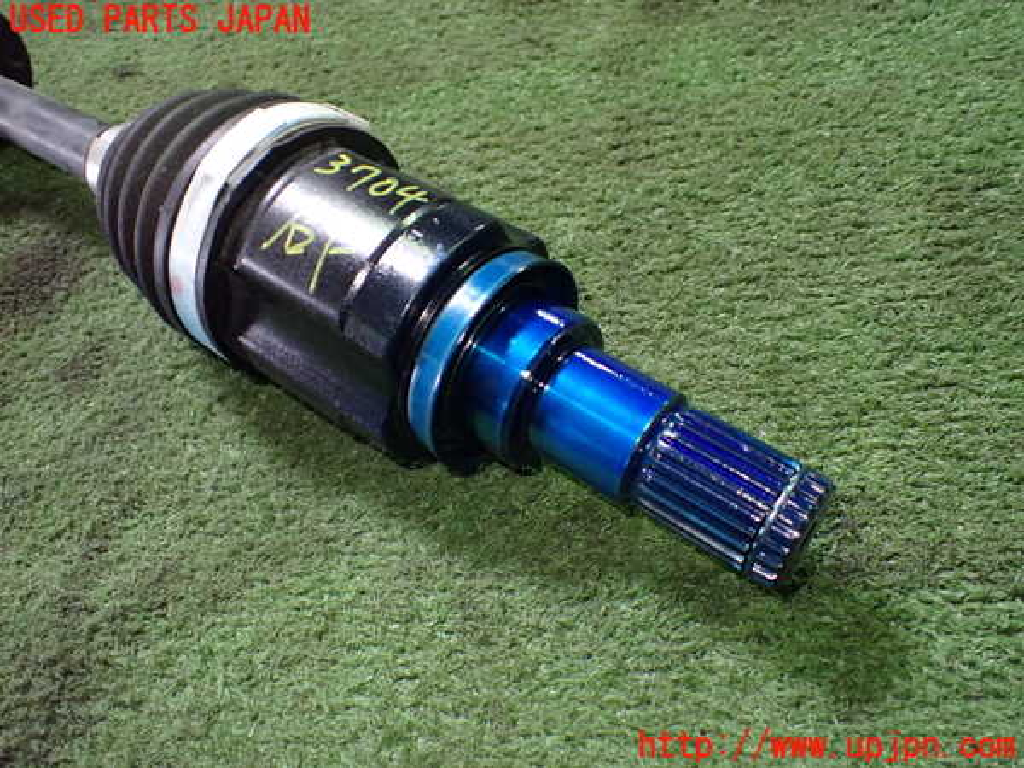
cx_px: 512
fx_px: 887
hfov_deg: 60.0
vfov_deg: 46.8
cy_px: 384
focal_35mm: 30
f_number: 2.3
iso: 800
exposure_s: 1/125
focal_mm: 5.4
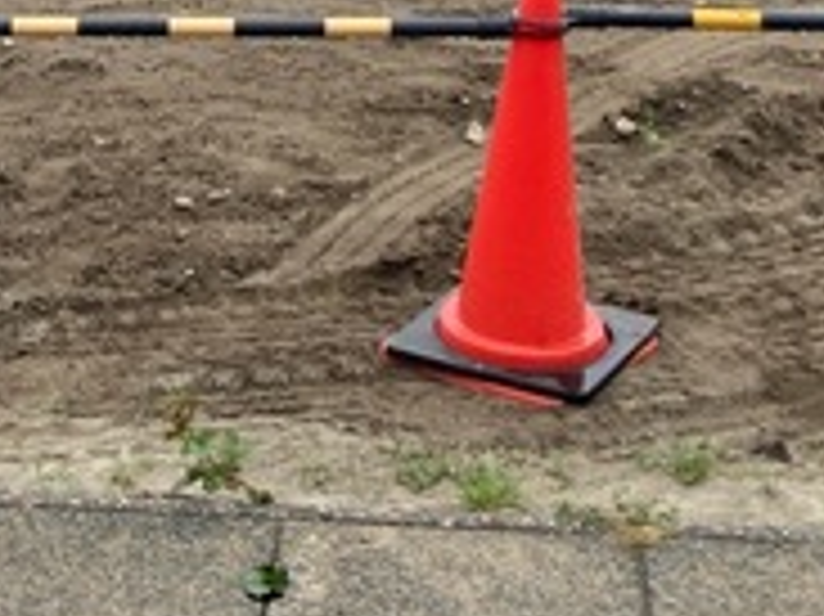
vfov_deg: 14.2
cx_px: 225
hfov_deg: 19.9
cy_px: -265
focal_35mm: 98
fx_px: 2331
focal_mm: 3.99
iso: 20
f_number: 1.8
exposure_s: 1/453
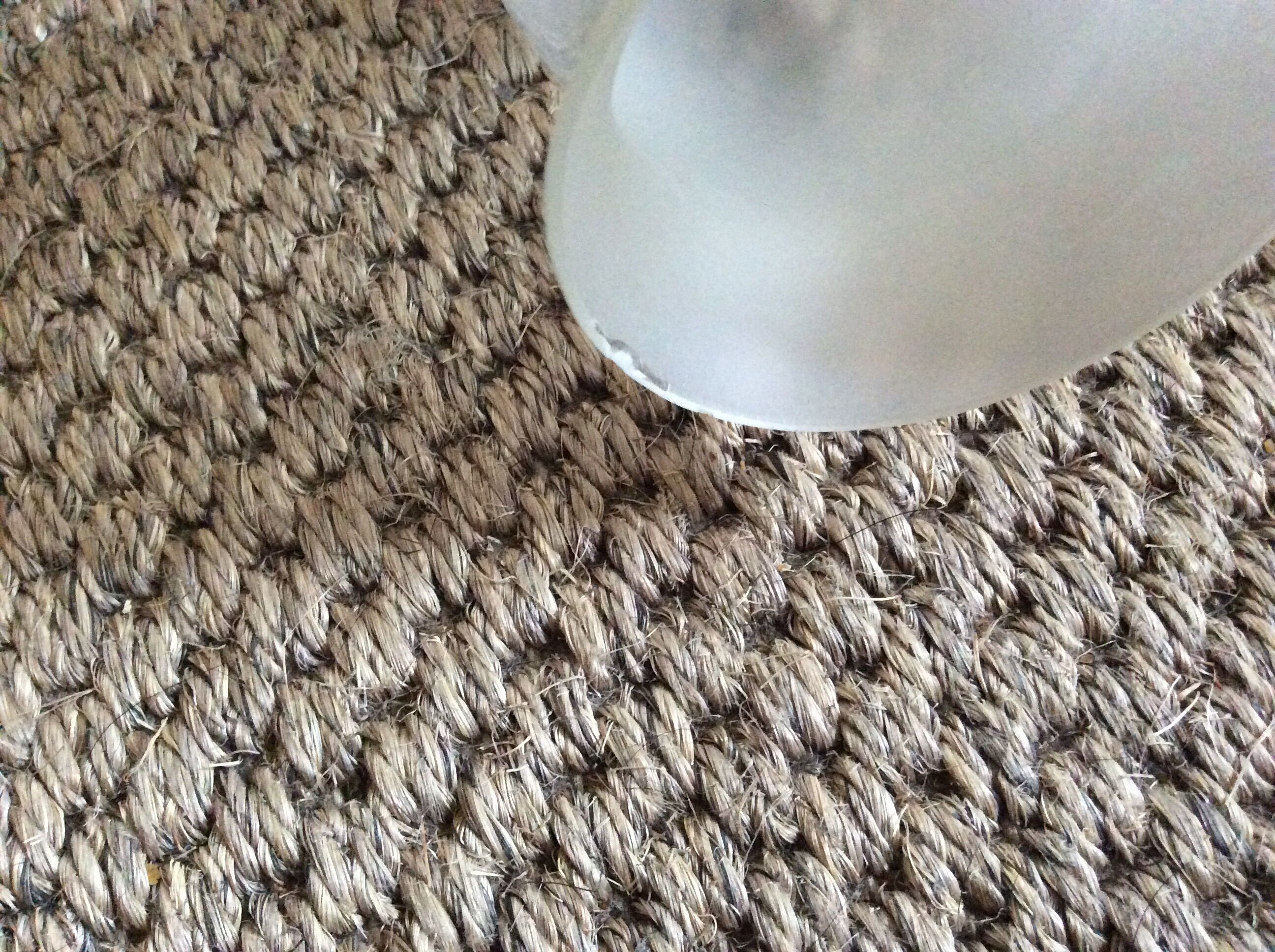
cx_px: 638
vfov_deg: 44.1
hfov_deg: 56.9
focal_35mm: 32
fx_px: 1177
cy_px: 476
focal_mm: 3.3
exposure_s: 1/17
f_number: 2.4
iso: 400
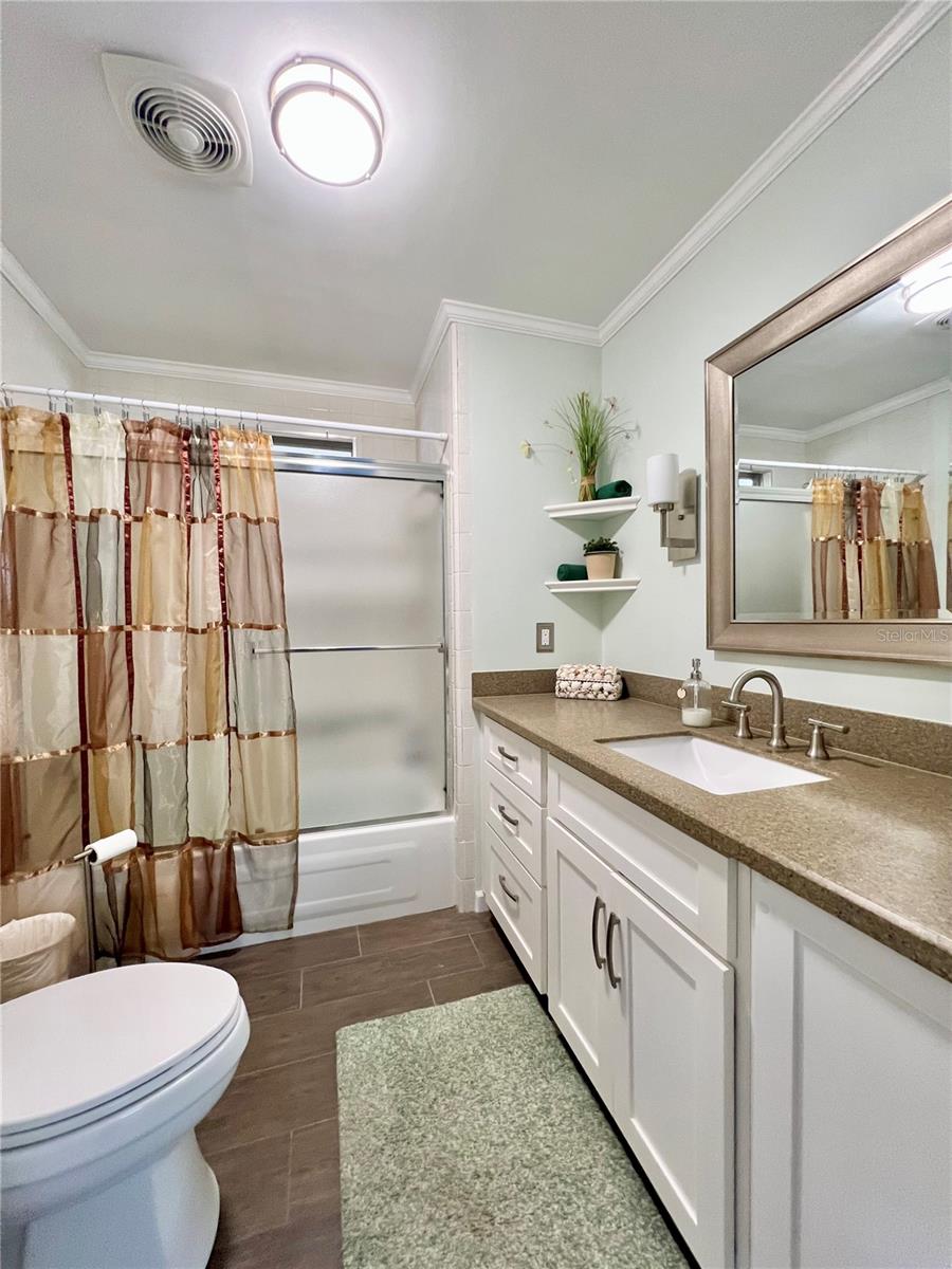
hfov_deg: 89.9
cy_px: 634
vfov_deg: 106.2
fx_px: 477
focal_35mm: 13
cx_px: 476
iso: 250
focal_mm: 1.57
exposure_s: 1/60
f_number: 1.8
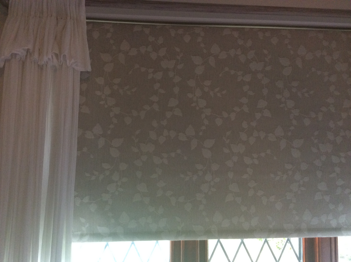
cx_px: 176
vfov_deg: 42.8
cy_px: 131
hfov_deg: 55.4
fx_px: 334
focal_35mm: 33
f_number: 2.4
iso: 160
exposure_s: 1/24
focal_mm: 3.3
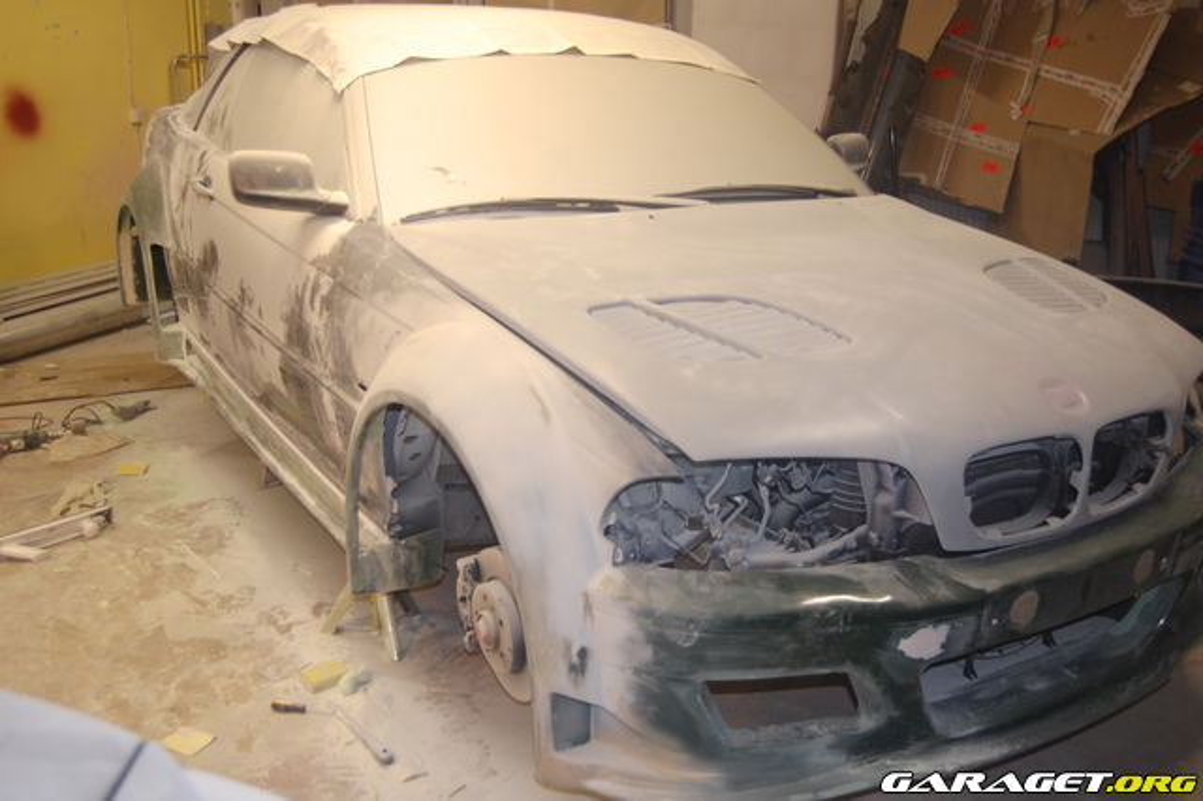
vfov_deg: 38.3
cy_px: 400
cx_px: 602
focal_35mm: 34
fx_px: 1152
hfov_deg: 55.1
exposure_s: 1/15
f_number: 3.8
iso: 400
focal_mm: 23
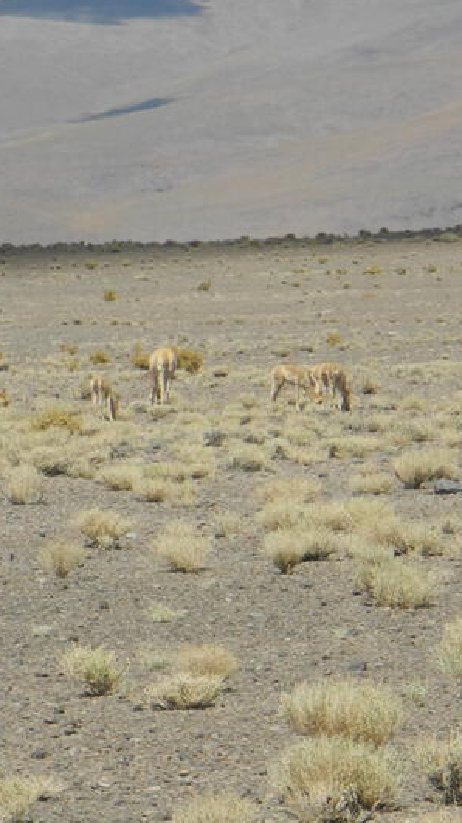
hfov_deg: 2.9
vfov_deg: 5.1
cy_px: 525
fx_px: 9172
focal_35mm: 421
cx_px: 352
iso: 100
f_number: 5.6
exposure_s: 1/500
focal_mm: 42.6
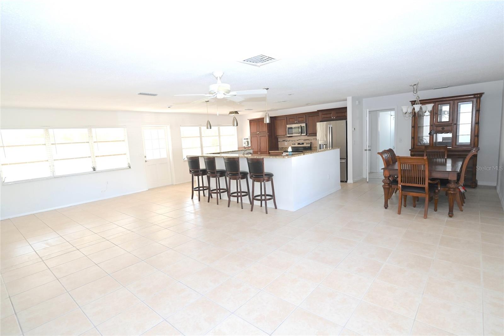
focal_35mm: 18
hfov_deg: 90.0
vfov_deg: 67.4
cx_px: 252
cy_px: 168
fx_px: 252
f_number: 4
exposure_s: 1/60
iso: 500
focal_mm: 18
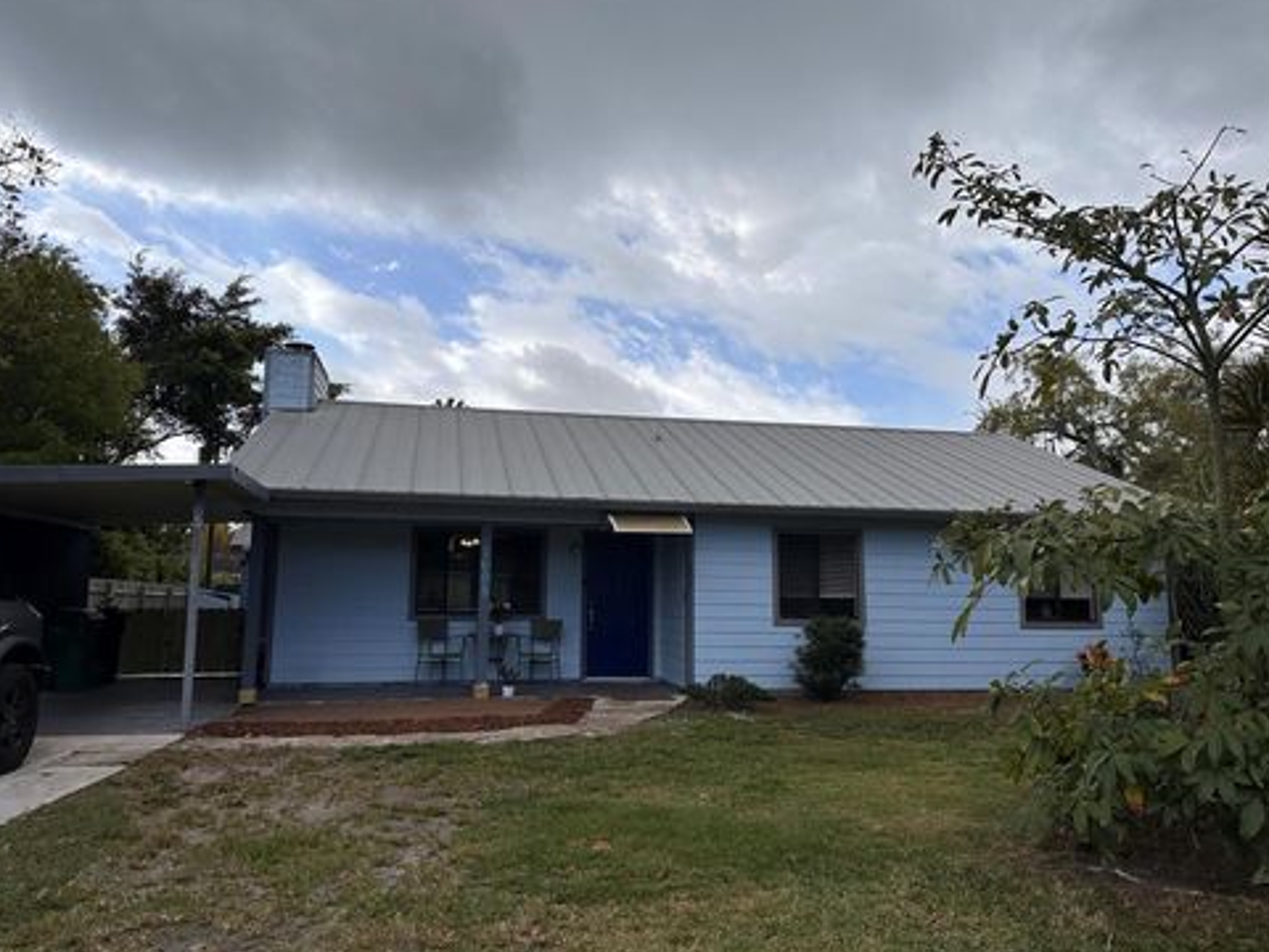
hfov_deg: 69.4
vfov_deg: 54.9
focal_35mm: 25
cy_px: 477
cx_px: 634
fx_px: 916
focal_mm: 6.86
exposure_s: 1/6211
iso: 80
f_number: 1.78
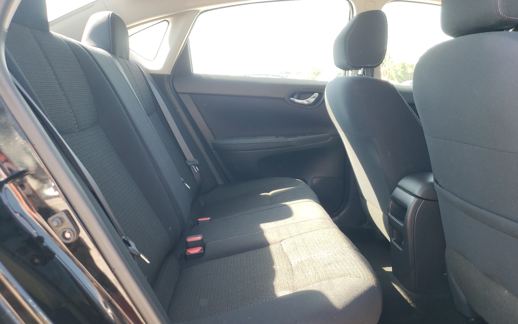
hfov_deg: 66.5
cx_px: 261
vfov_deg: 44.4
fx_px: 395
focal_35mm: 28
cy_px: 184
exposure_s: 1/123
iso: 50
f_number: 1.5
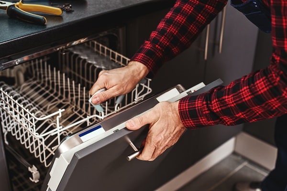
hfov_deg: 39.6
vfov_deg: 27.0
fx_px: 399
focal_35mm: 50
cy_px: 96
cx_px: 144
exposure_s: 1/100
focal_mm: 50
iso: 320
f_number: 4
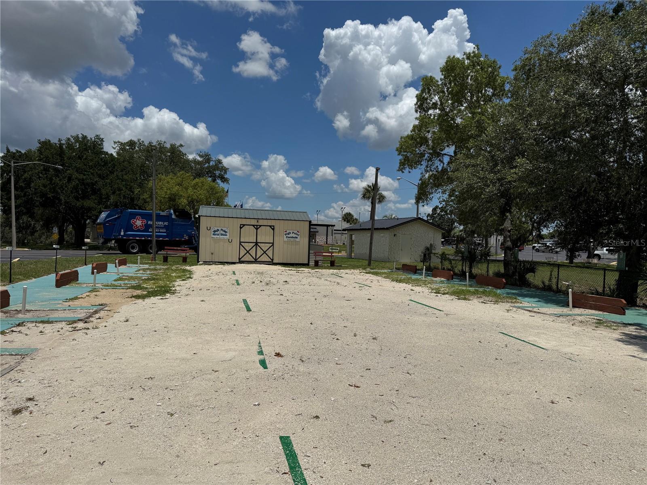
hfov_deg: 71.6
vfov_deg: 56.8
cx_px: 324
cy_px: 242
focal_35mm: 24
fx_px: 449
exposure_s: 1/12346
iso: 64
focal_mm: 6.76
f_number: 1.78
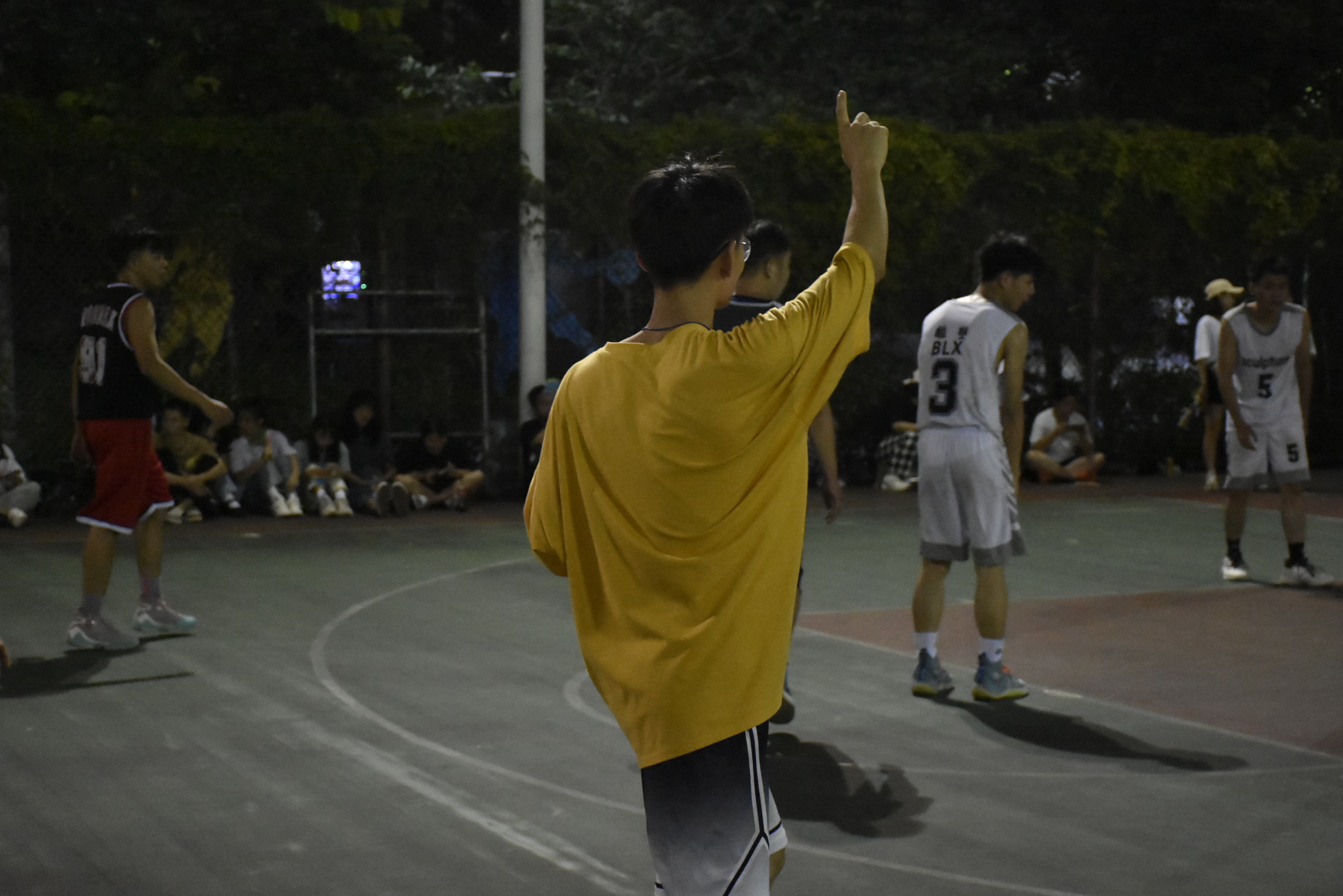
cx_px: 672
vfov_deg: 18.9
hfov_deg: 28.1
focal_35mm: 72
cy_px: 448
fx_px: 2687
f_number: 4.5
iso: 8000
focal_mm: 48
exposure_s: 1/200
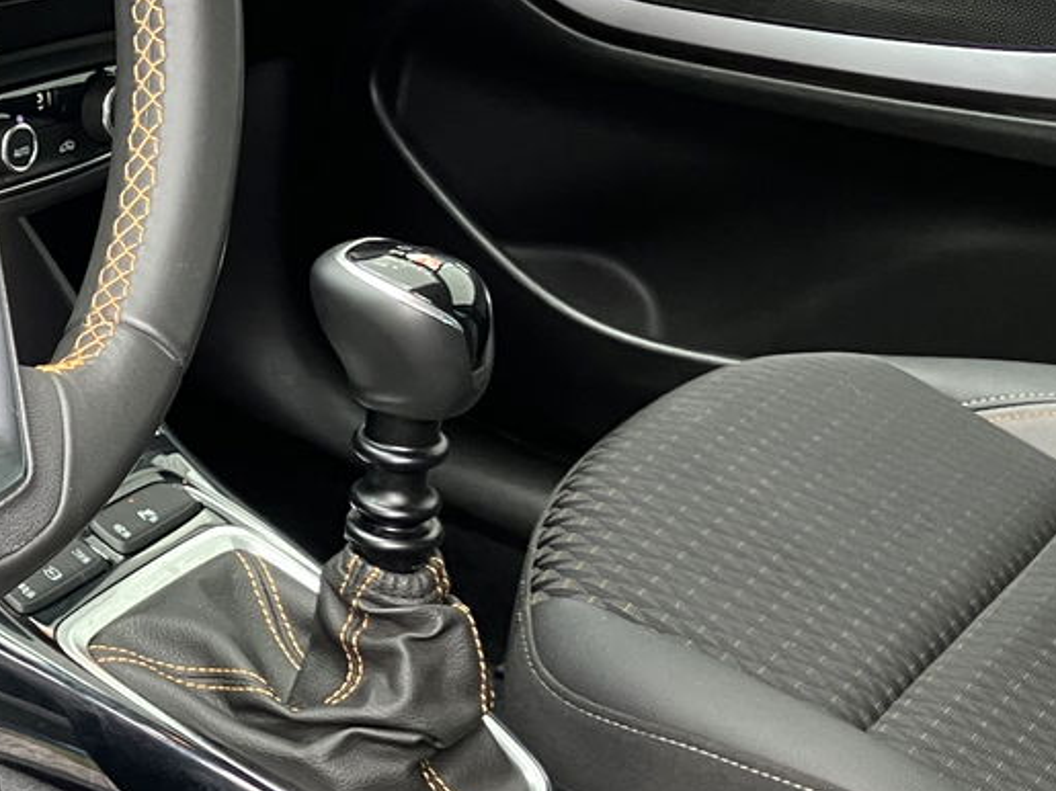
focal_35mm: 87
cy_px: 324
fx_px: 2653
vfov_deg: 17.0
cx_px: -277
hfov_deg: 20.7
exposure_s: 1/80
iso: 80
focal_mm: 3.99
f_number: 1.8
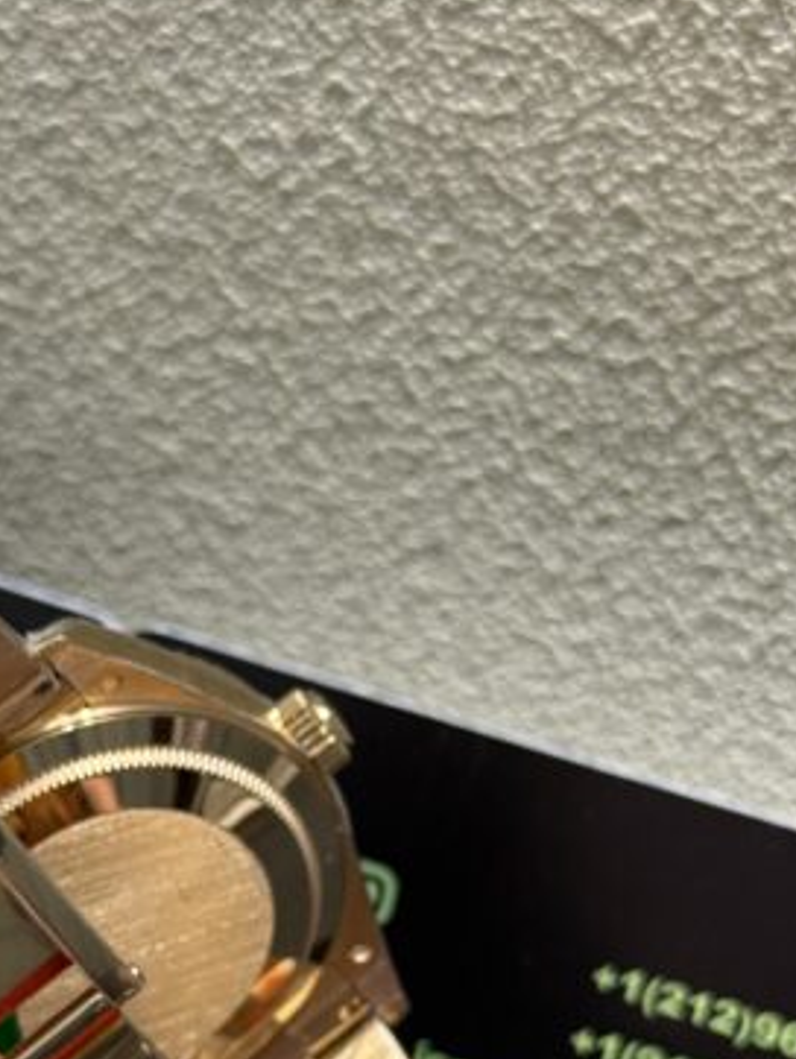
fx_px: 3246
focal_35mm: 106
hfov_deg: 13.9
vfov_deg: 18.1
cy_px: 1036
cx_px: 120
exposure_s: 1/100
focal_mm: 6.76
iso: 100
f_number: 1.78
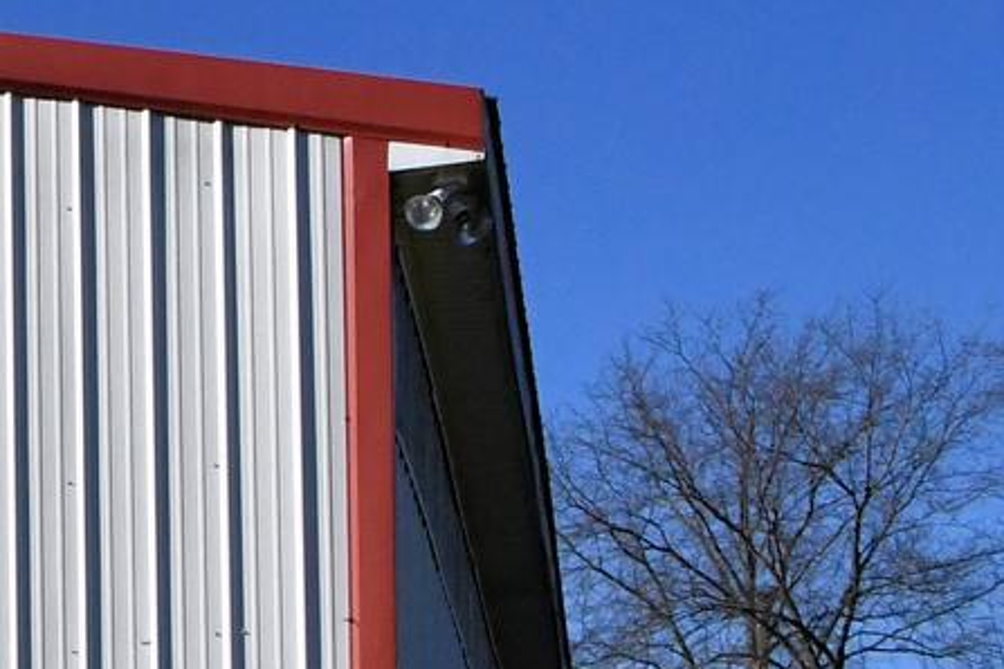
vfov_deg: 14.6
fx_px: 2426
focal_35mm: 87
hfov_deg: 17.8
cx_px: -898
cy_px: 1025
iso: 2500
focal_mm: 13
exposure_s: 1/8000
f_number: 9
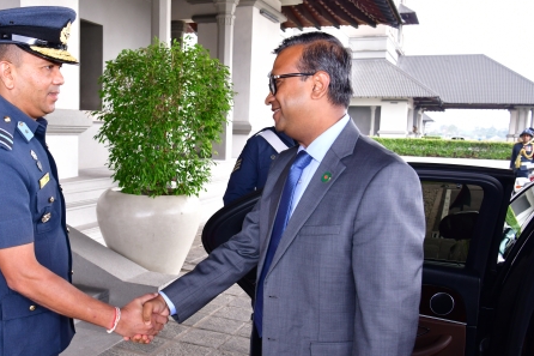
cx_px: 198
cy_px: 200
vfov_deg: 34.1
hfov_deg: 49.1
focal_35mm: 39
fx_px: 578
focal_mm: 29
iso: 640
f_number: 7.1
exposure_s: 1/200
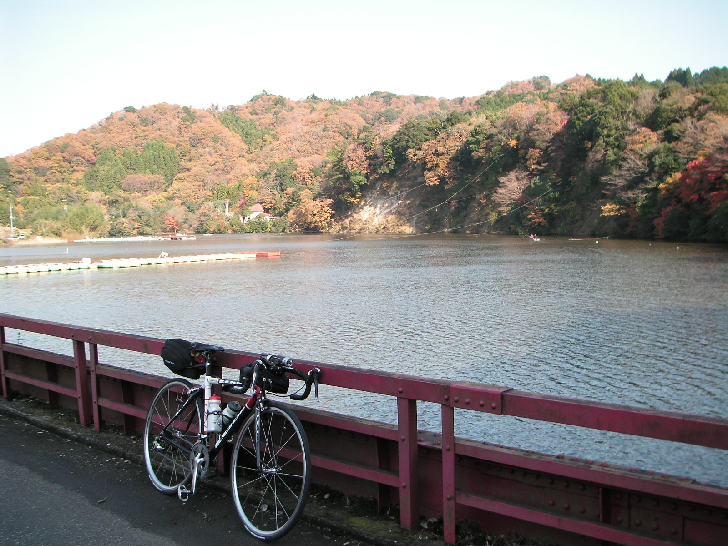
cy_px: 273
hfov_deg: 49.0
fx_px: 799
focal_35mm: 38
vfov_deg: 37.7
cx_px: 364
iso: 50
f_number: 3.3
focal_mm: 6.3
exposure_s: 1/180
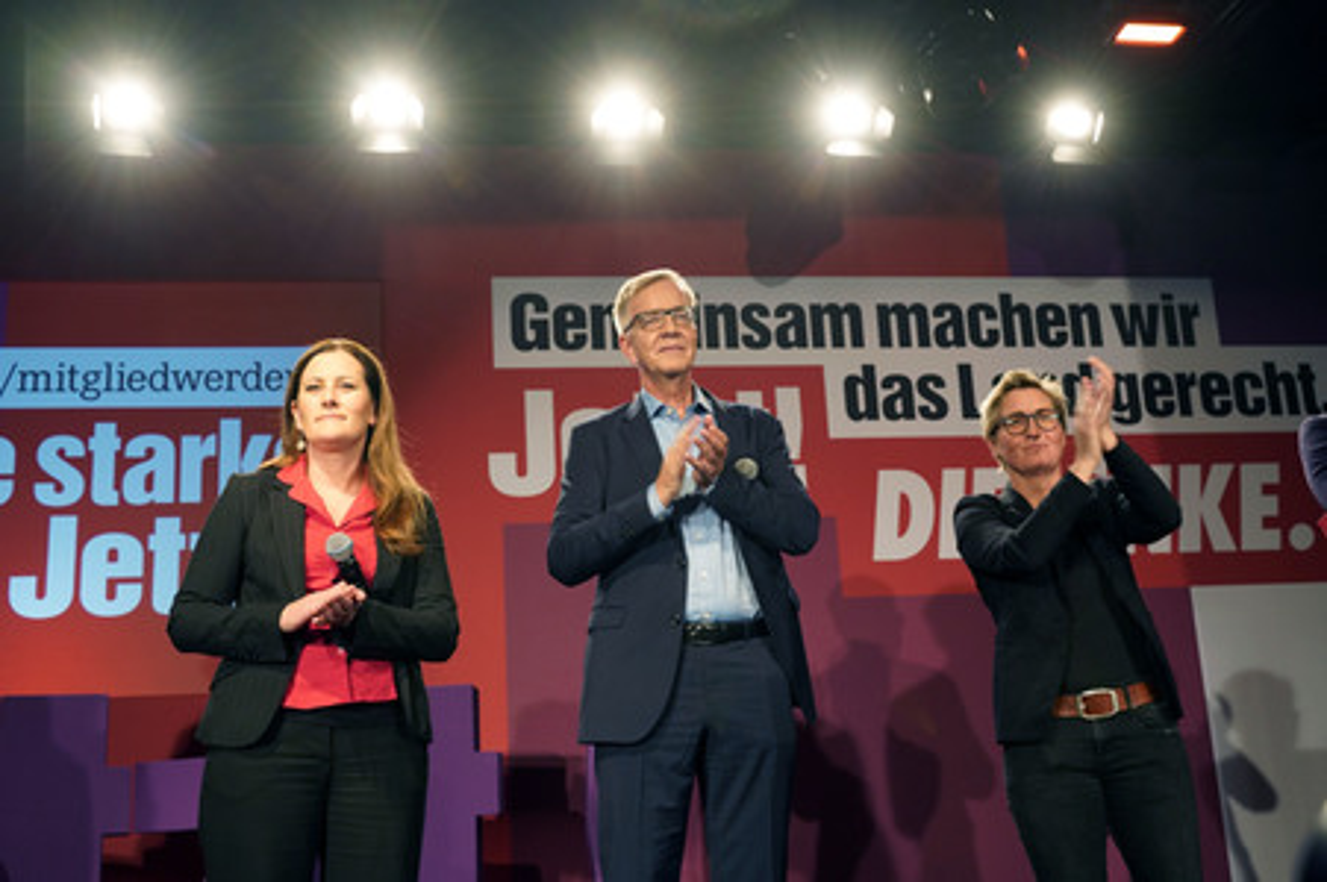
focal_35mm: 40
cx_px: 664
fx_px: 1473
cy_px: 441
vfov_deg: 33.4
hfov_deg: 48.5
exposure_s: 1/250
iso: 2500
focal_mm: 40
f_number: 6.3
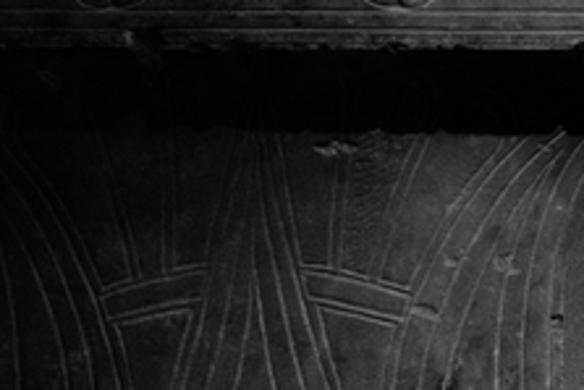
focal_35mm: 328
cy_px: 359
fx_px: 5319
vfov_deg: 4.2
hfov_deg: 6.3
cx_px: 238
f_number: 5.6
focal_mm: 65
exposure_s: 1/320
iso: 8000
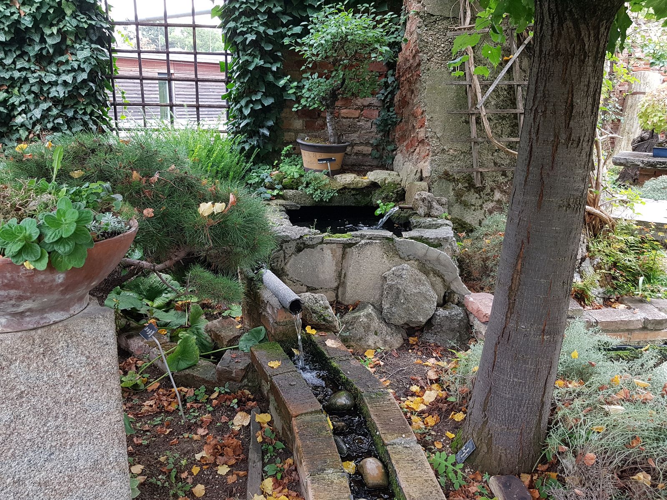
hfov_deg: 67.3
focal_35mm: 26
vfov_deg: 53.1
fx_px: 501
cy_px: 250
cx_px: 334
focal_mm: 4.2
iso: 64
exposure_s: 1/100
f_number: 1.7
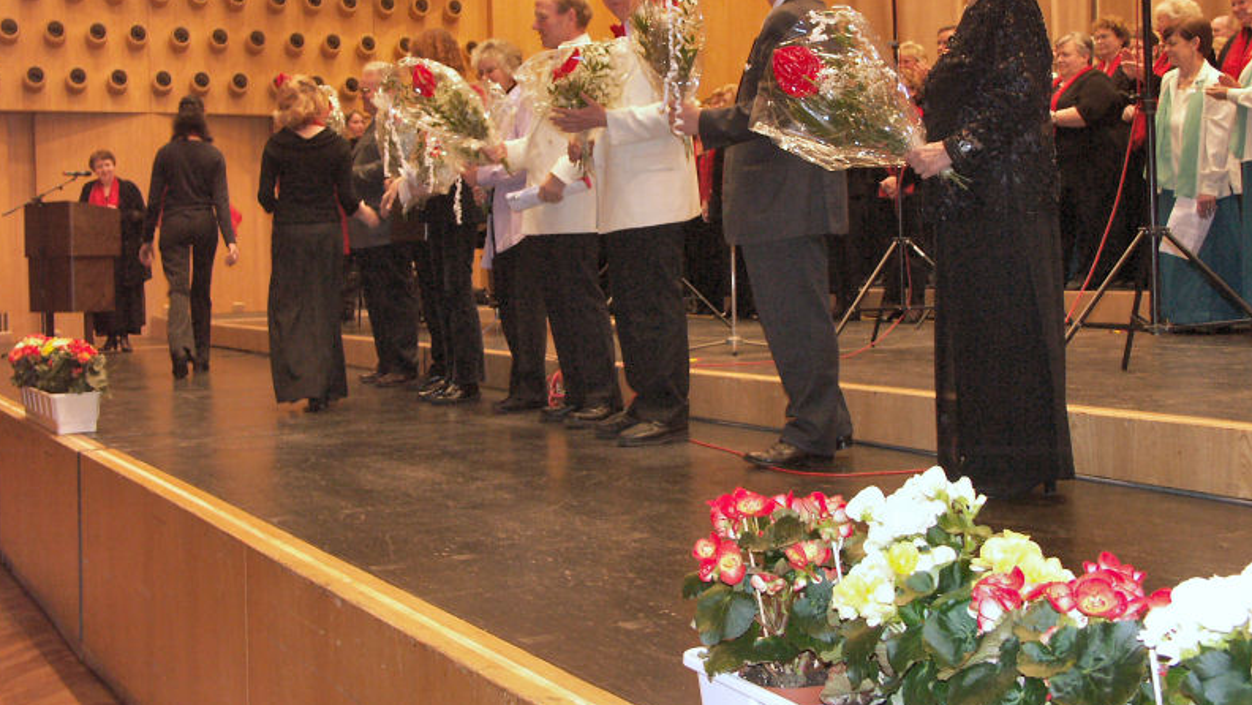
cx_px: 621
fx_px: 1461
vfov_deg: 27.0
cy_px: 266
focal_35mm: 44
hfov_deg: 46.4
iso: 200
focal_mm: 10.42
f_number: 2.8
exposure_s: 1/50
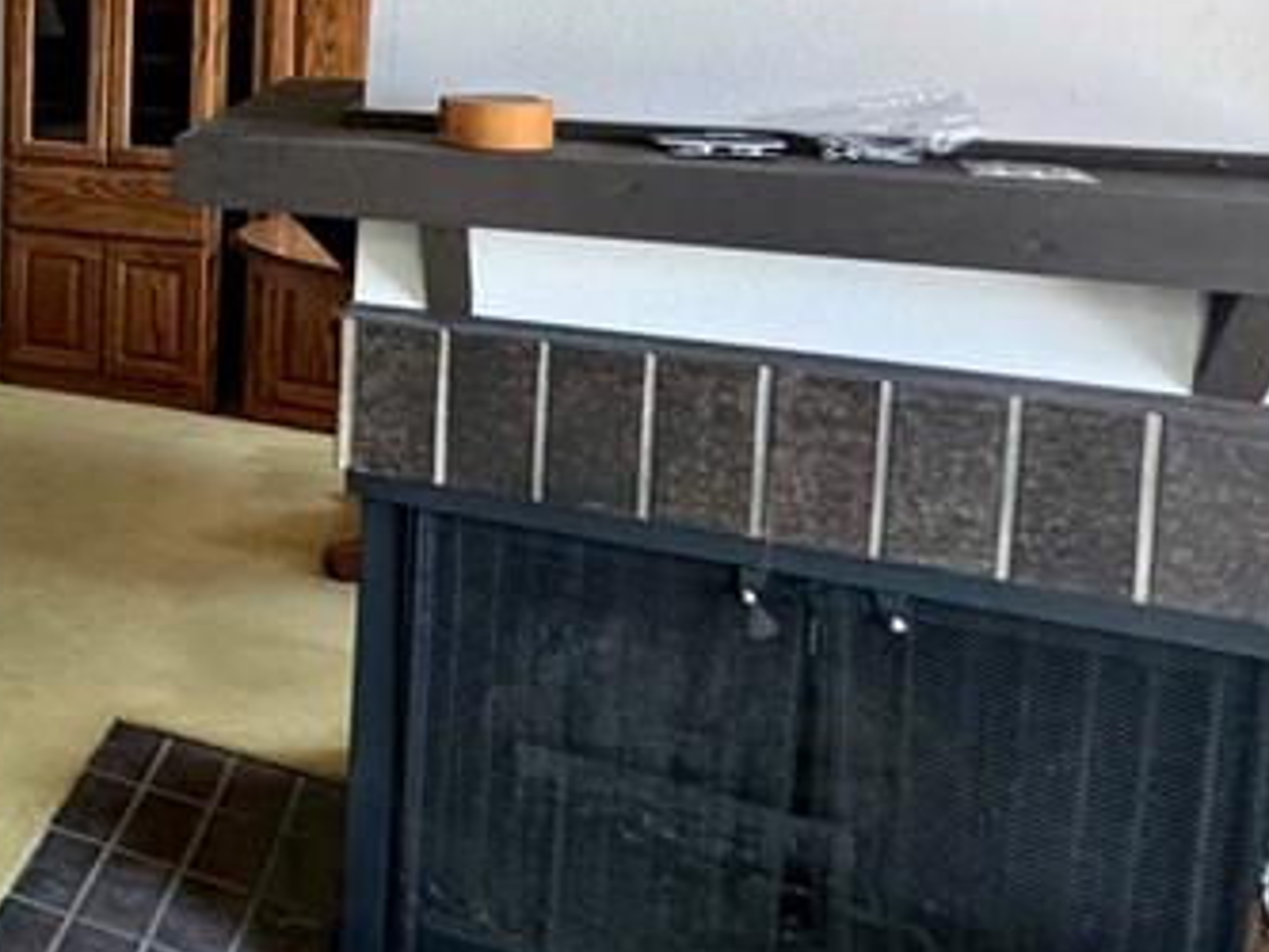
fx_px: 1577
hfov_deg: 31.0
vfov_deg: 31.8
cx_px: -484
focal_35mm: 43
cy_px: 74
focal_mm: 2.22
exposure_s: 1/60
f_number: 2.2
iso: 400
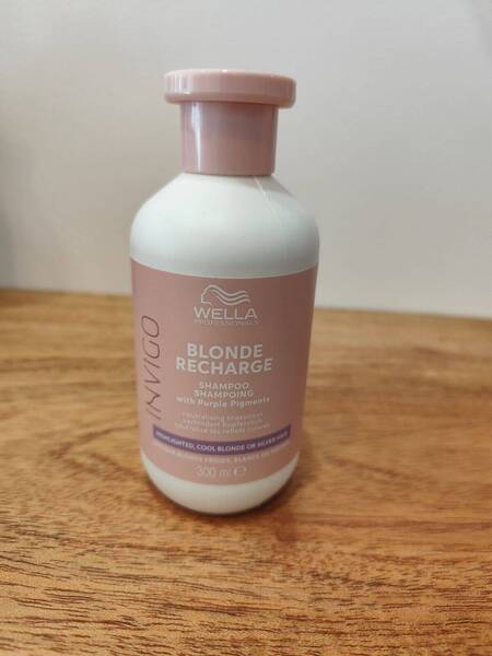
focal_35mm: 23
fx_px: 436
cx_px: 246
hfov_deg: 58.9
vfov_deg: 73.9
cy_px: 328
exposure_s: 1/100
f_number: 1.65
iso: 320
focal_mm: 6.19
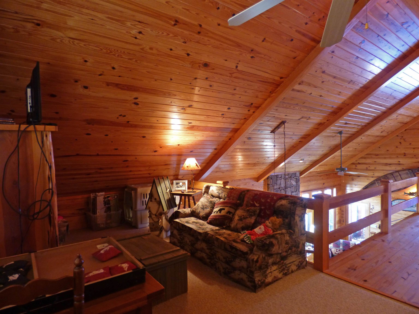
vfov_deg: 66.0
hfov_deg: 81.7
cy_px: 157
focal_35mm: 20
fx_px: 242
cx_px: 210
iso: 400
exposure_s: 1/10
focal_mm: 3.58
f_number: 2.8
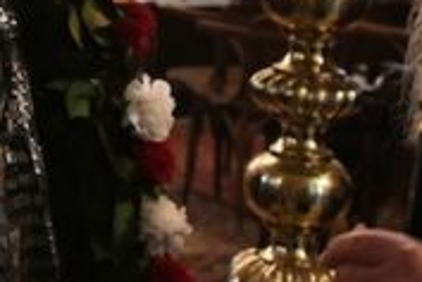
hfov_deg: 14.5
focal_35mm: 139
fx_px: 1629
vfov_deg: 9.8
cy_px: -39
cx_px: -24
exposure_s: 1/100
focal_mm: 24
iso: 4000
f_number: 3.5
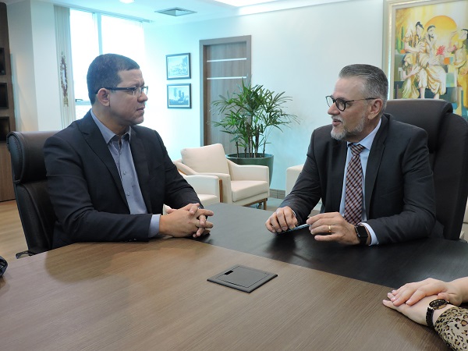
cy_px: 176
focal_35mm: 33
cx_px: 234
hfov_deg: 55.4
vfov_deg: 42.9
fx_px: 446
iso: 400
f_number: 3.2
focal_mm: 5.9
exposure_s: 1/30
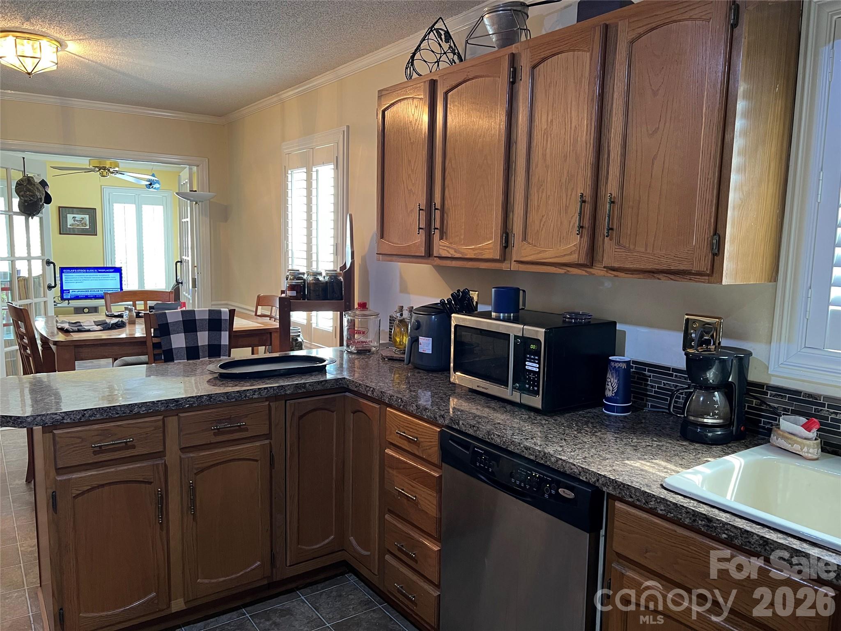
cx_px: 420
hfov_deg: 67.3
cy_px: 316
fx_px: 632
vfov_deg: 53.1
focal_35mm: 26
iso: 250
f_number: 1.5
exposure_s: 1/60
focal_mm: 5.7
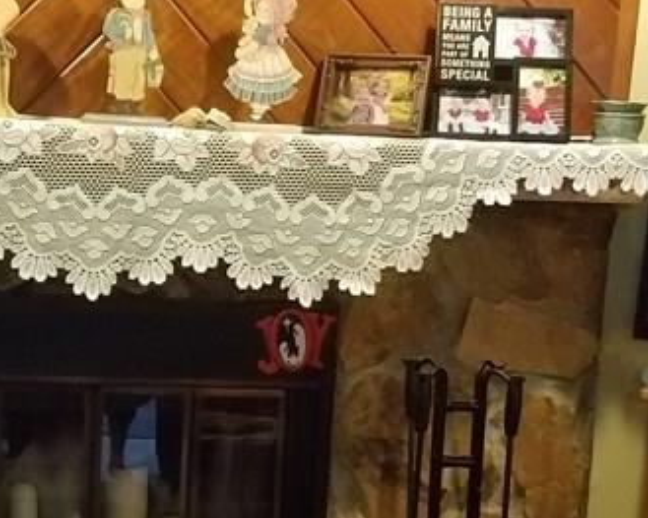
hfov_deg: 24.0
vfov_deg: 19.3
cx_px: 211
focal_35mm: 79
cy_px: 392
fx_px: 1515
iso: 800
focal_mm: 4.2
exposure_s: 1/60
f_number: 1.7
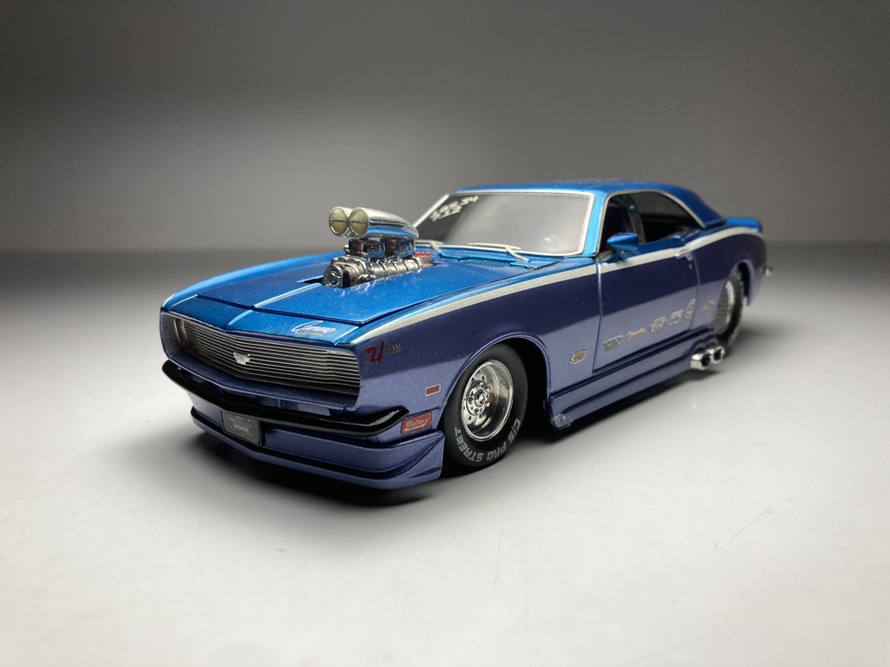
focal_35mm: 28
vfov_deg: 49.7
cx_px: 445
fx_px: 720
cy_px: 334
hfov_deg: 63.4
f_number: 1.8
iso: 50
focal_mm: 3.99
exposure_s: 1/120
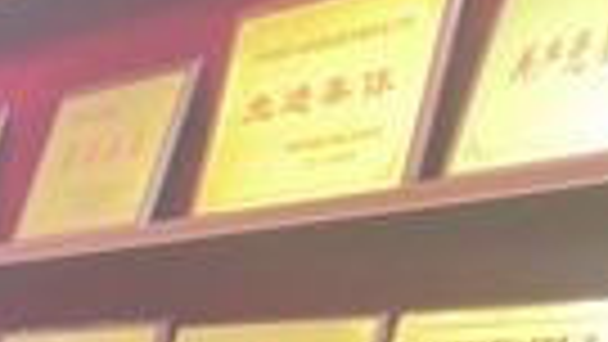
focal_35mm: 139
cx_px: -333
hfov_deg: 14.3
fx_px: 2241
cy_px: 738
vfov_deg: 8.2
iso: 320
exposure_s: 1/25
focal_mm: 3.95
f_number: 1.8
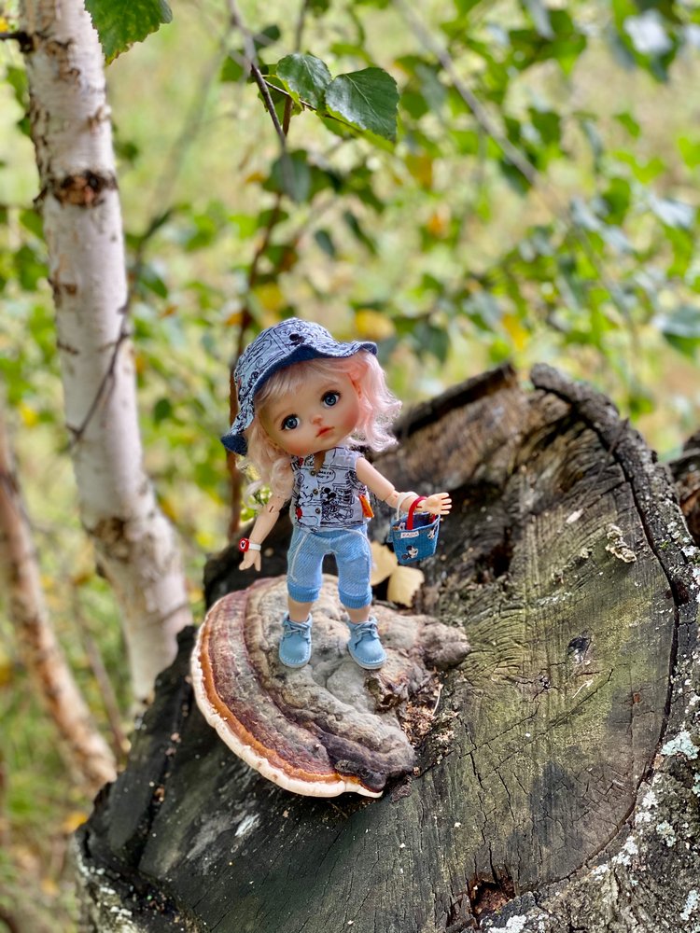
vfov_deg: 36.8
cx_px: 350
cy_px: 466
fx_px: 1402
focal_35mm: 52
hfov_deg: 28.0
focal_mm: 6
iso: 125
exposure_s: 1/122
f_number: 2
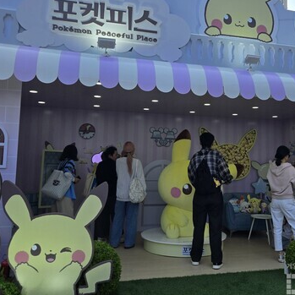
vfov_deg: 47.0
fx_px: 337
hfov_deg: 46.9
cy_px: 121
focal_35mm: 35
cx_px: 181
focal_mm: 5.4
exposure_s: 1/2921
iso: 50
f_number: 1.8
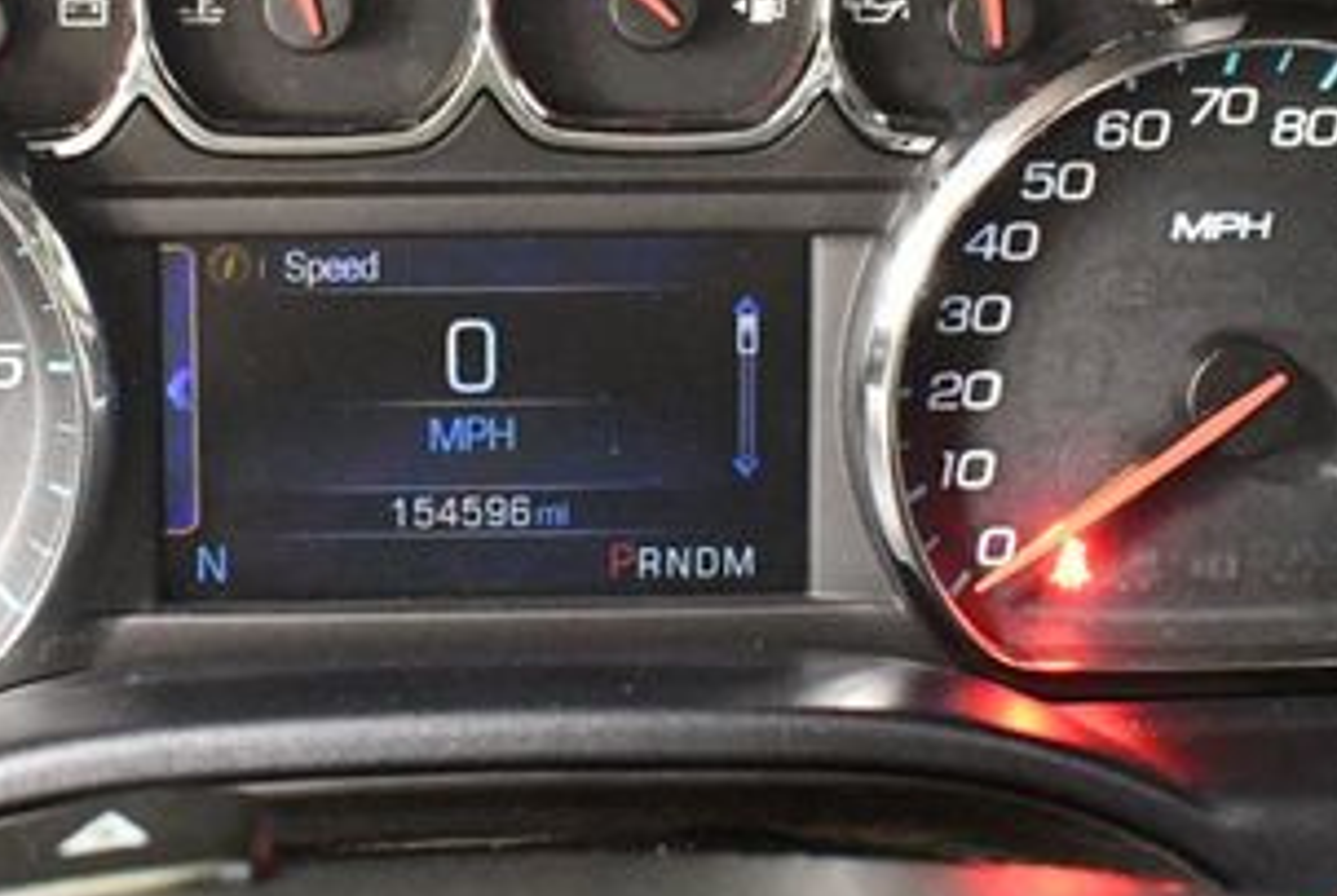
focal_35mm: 76
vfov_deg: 17.9
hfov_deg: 26.5
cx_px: 521
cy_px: 199
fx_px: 2827
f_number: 3.5
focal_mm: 18
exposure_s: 1/60
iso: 10000
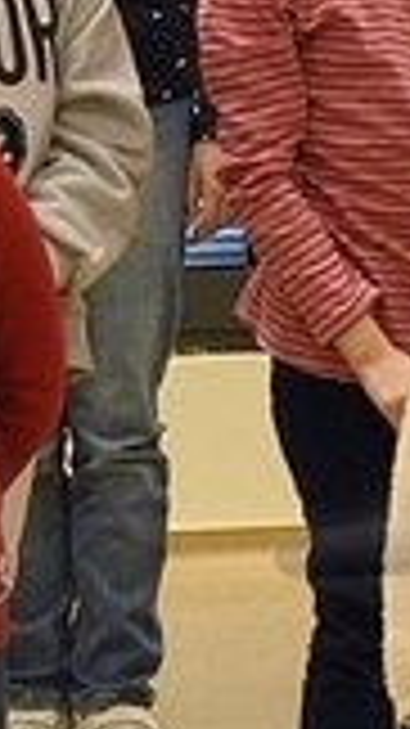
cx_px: 1554
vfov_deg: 6.5
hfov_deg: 3.5
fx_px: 6423
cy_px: -160
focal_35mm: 332
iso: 1600
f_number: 6.3
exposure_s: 1/100
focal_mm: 32
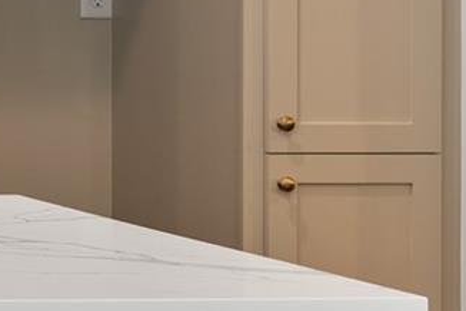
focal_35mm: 220
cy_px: 1
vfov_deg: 6.2
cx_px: -981
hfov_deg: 7.9
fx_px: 2846
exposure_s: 1/5
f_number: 8
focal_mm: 35
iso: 100
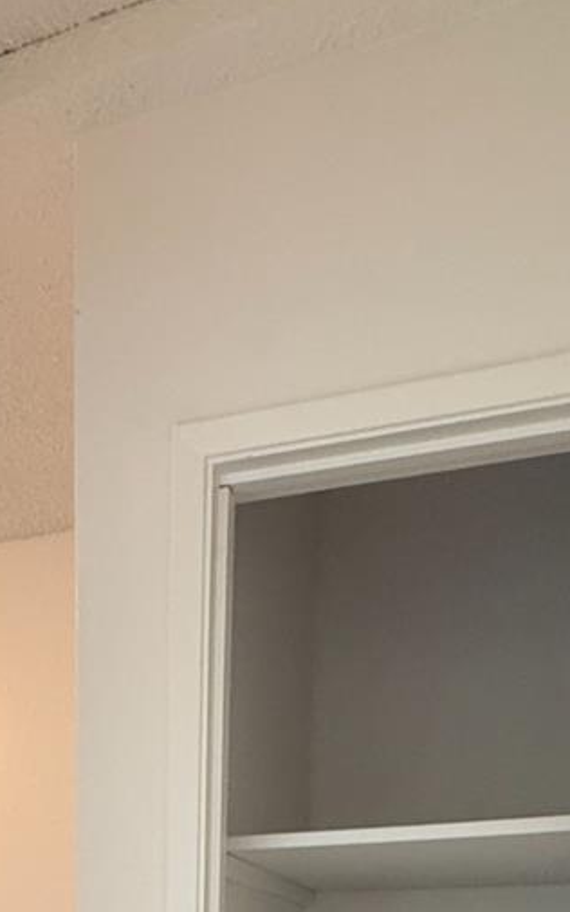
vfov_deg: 35.0
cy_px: 1116
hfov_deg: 27.9
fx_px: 1094
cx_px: 41
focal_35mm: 44
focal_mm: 2.22
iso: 400
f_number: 2.2
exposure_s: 1/60
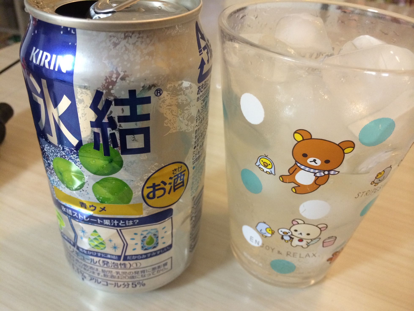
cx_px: 207
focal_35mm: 30
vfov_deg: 46.8
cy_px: 156
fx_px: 359
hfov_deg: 60.0
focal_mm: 4.12
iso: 320
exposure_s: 1/24
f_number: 2.2
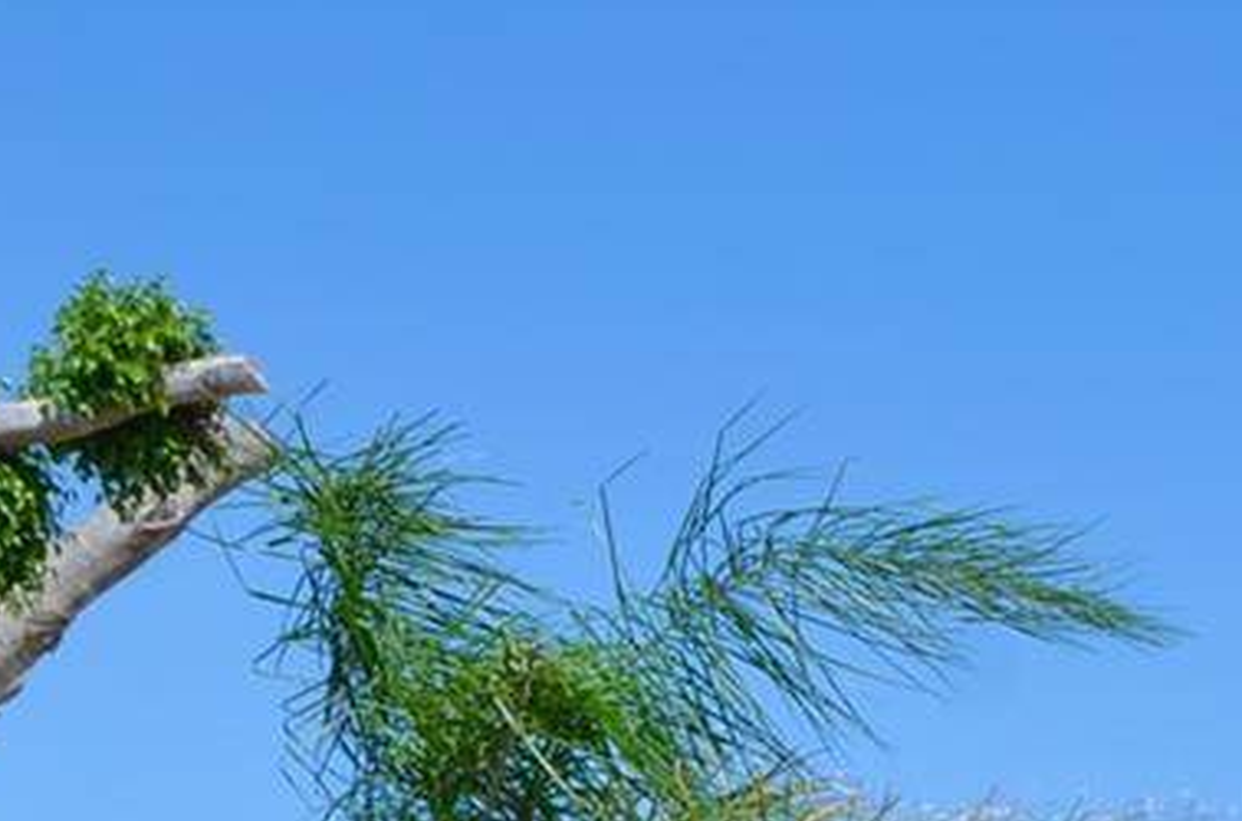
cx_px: 2215
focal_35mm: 89
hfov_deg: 18.3
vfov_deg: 14.2
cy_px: 1250
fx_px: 3063
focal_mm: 14
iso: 100
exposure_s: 1/320
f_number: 9
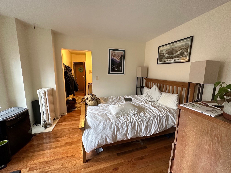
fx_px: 93
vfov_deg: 85.7
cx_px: 116
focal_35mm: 14
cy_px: 86
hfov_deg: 102.1
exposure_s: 1/60
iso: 400
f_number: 2.2
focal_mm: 2.22
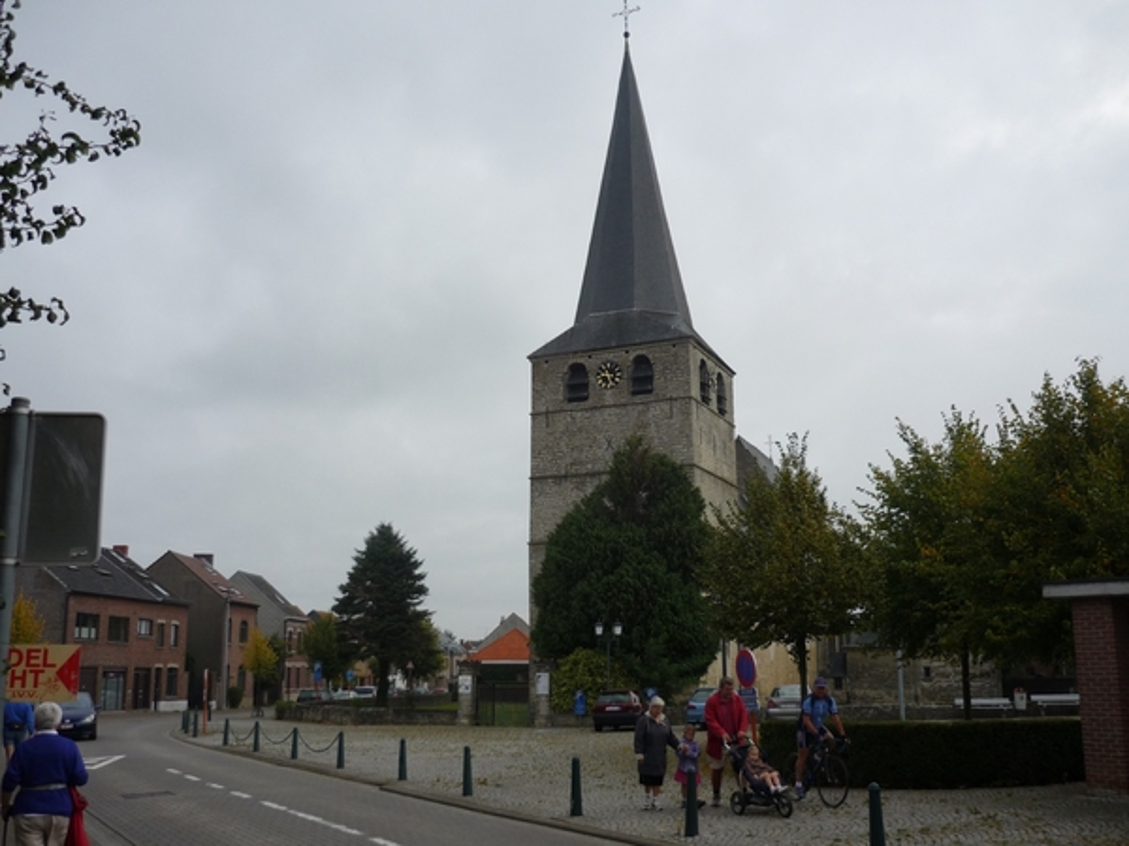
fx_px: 1076
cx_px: 564
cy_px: 423
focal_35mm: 33
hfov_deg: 55.4
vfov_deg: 42.9
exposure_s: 1/640
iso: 100
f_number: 2.8
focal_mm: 5.5
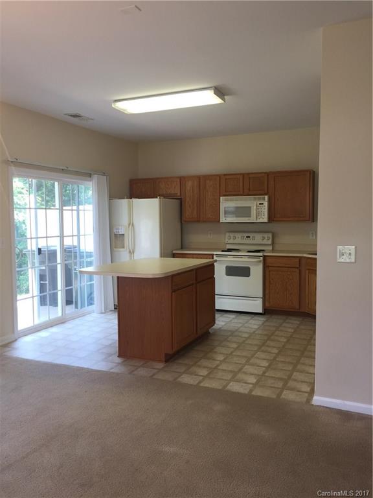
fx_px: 417
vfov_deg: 61.7
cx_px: 186
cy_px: 249
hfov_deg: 48.2
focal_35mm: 29
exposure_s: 1/60
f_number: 2.2
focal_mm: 4.15
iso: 32
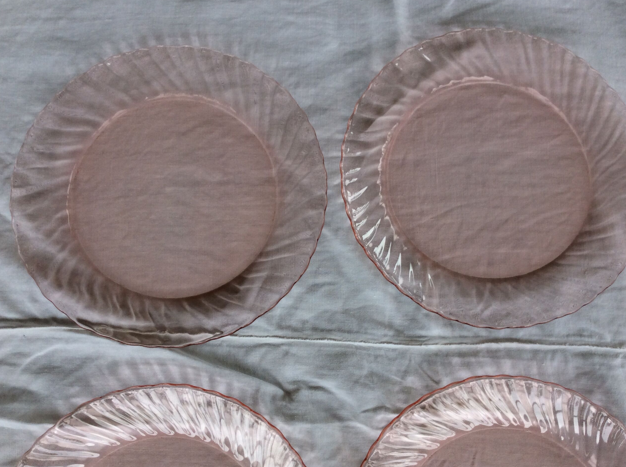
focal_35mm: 33
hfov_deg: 55.4
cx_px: 314
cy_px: 234
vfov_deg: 42.8
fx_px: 596
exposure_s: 1/239
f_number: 2.4
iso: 32
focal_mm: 3.3
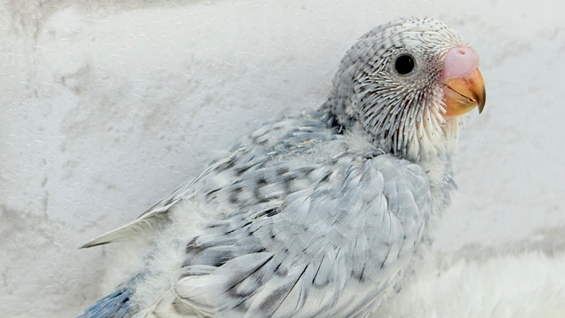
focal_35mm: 57
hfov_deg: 36.6
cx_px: 282
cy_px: 173
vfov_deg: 21.1
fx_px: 854
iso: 64
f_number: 1.6
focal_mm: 5.96
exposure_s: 1/100
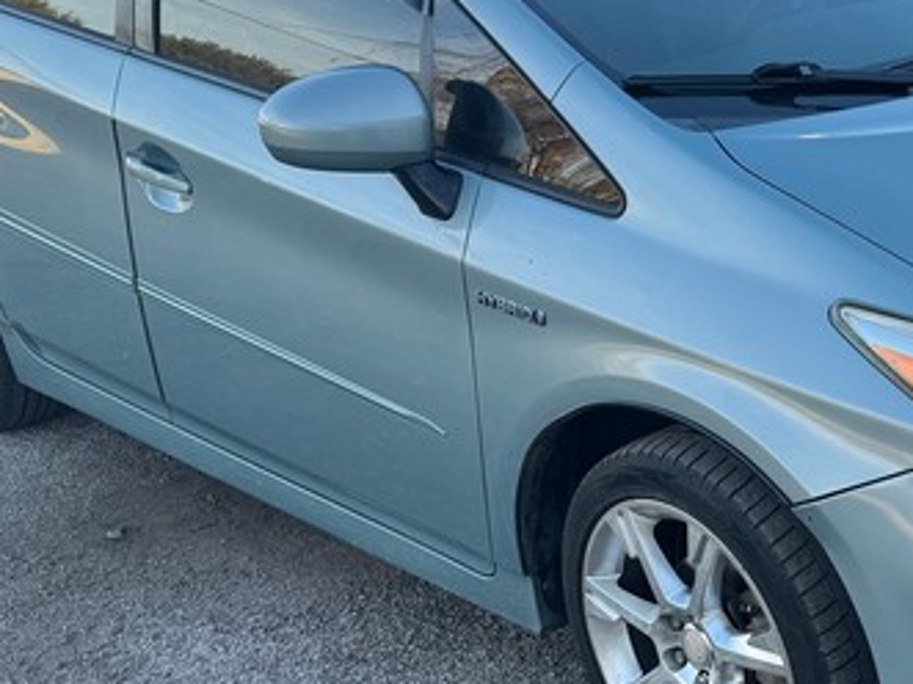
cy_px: 414
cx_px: 794
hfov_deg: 31.9
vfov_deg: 25.2
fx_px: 1529
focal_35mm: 58
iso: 80
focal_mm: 6.76
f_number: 1.78
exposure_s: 1/436
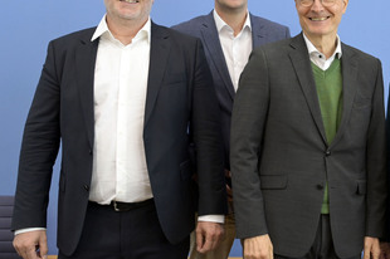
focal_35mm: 51
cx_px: 272
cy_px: 98
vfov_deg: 26.3
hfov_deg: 38.3
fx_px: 552
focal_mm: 35
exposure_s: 1/500
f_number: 5
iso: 4000
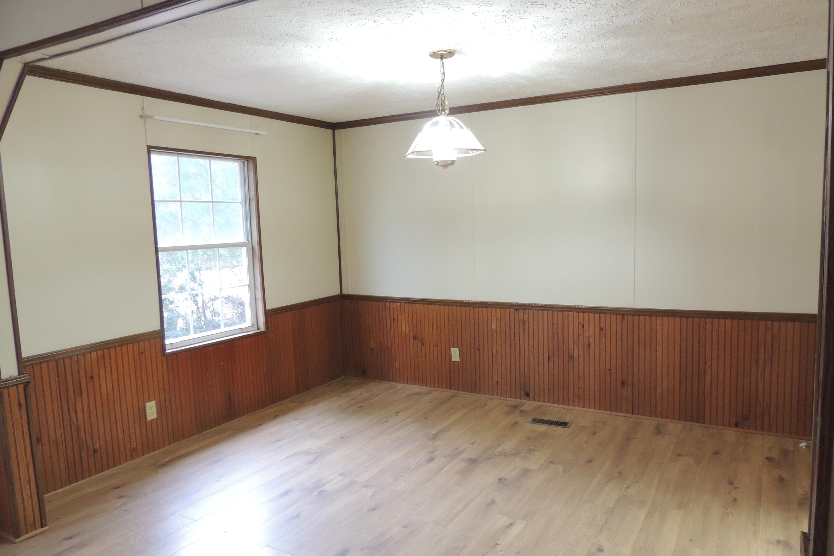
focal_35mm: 25
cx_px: 417
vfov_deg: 51.3
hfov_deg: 71.5
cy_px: 280
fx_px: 579
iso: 400
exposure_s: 1/13
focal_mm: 4.3
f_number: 3
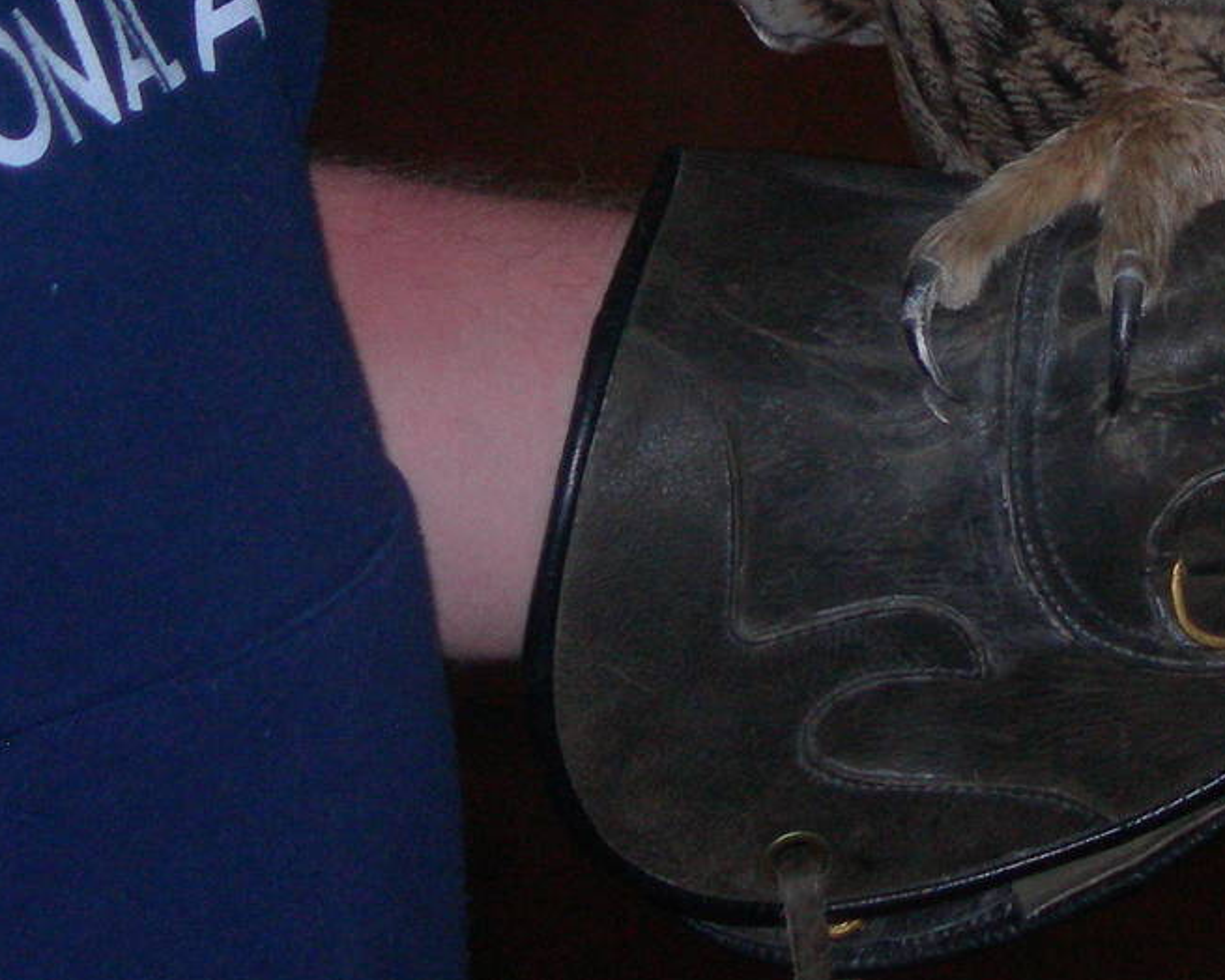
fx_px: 9861
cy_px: -84
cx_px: 1221
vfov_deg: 5.7
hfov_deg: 7.1
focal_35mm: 272
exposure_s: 1/60.1
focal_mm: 23.4
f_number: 4.9
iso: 200
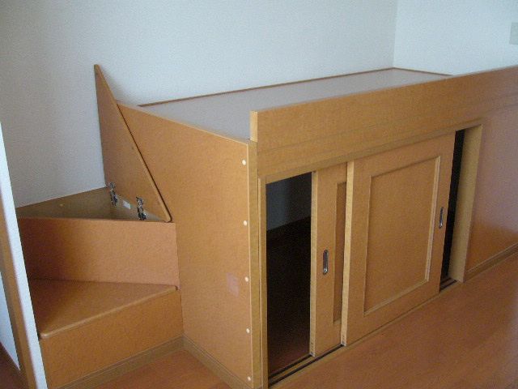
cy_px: 194
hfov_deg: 51.4
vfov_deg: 39.7
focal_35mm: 36
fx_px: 539
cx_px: 259
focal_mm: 5.8
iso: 160
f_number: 2.8
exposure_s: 1/13
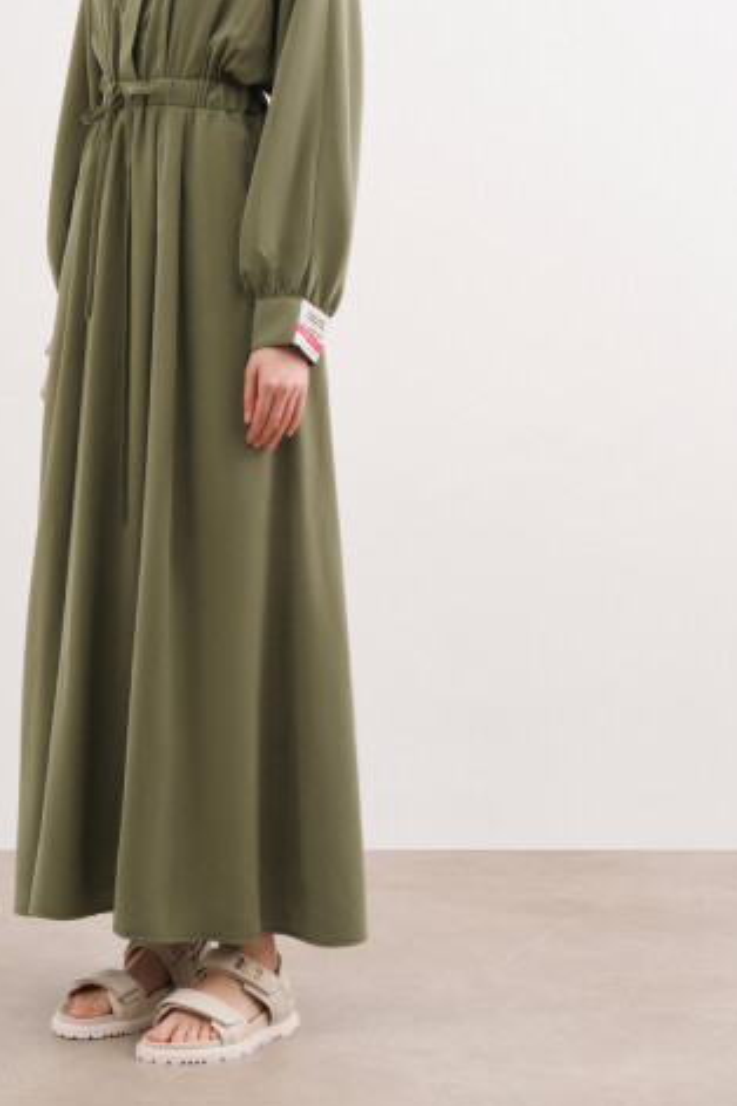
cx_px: 230
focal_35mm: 86
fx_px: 2641
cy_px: 310
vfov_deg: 23.5
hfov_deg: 15.8
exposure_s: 1/160
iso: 400
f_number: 11
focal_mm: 54
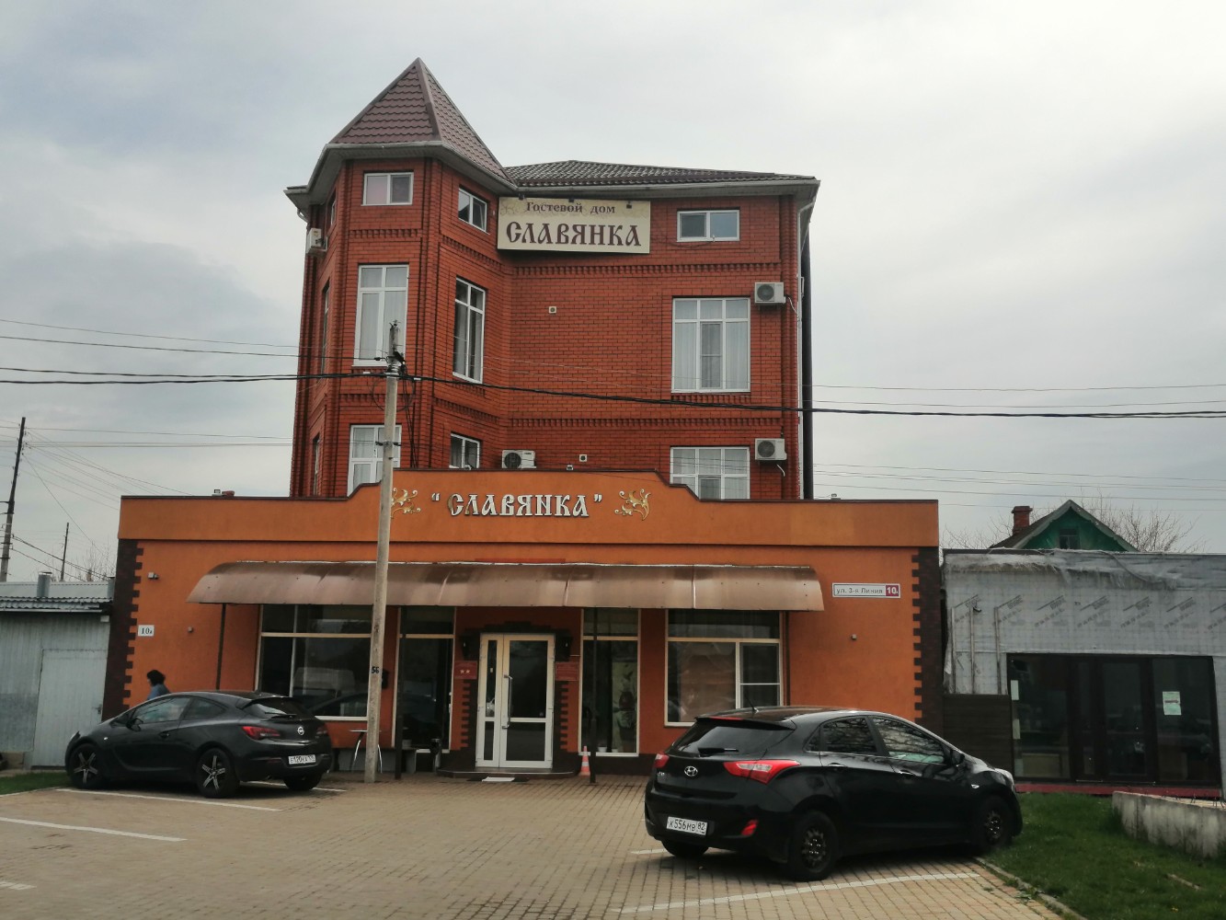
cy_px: 460
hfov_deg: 56.8
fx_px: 1133
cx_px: 613
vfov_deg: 44.2
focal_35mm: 32
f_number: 1.8
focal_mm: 3.62
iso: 50
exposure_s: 1/2000
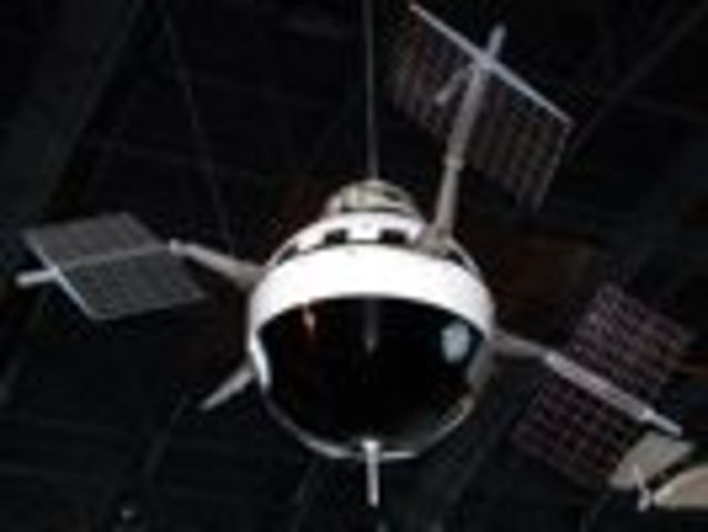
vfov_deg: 22.0
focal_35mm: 67
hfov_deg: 28.9
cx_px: 354
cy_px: 266
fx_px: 1372
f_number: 2.8
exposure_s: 1/30
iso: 160
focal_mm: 11.2
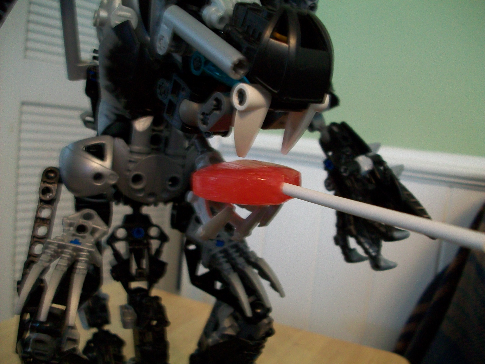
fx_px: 476
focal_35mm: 34
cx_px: 242
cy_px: 182
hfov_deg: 54.0
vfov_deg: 41.8
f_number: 2.8
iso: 160
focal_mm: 5.7
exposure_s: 1/8
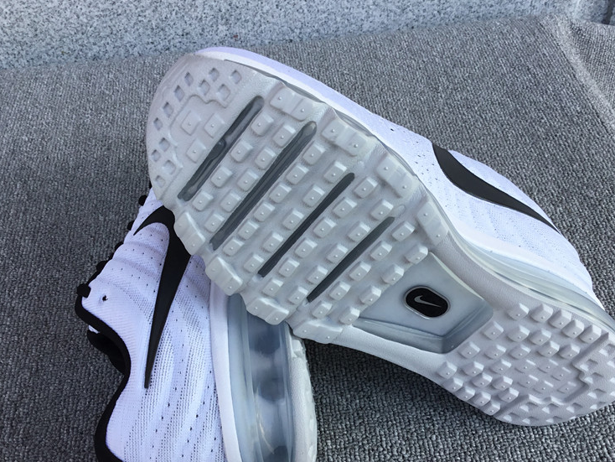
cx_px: 327
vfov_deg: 37.7
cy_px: 255
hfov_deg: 48.9
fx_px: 675
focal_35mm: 38
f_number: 2.4
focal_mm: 3.3
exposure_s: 1/345
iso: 25
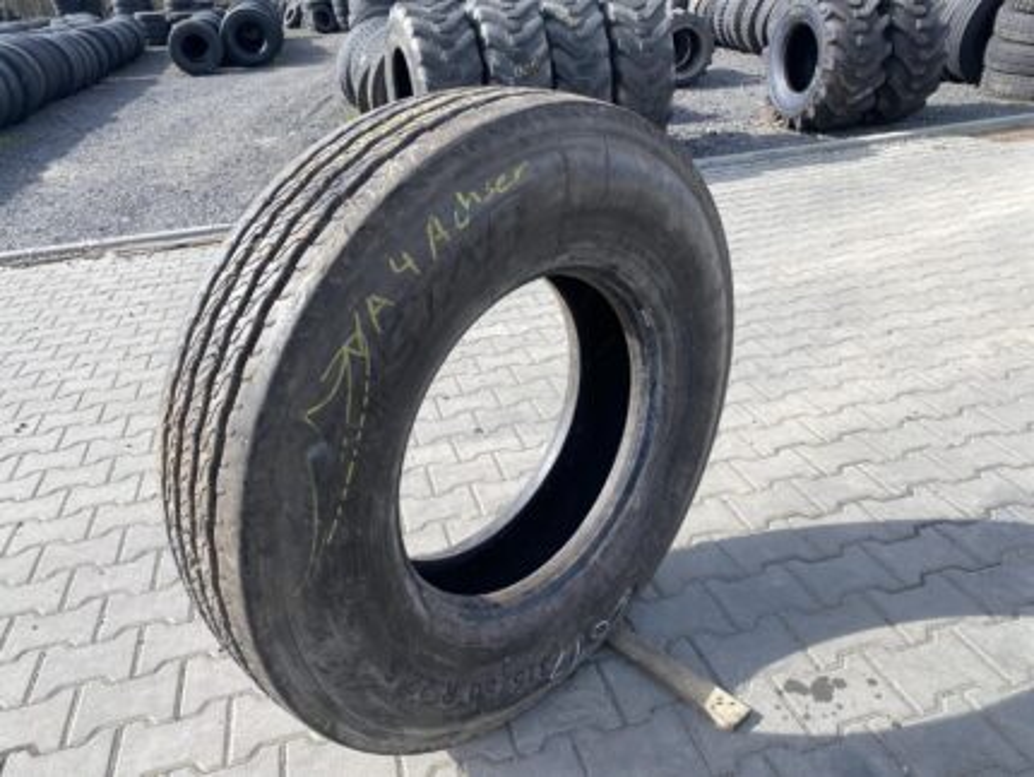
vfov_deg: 53.1
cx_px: 517
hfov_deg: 67.3
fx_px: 777
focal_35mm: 26
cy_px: 388
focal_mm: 4.25
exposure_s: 1/1114
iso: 32
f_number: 1.8
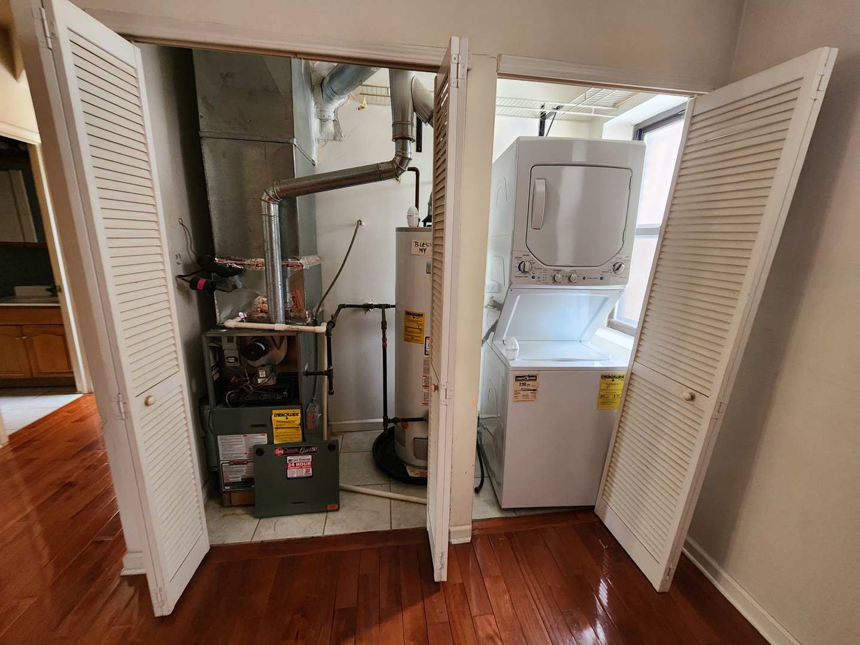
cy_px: 322
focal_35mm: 13
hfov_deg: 106.2
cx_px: 430
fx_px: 323
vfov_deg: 89.9
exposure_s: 1/40
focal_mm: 2.2
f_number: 2.2
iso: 320
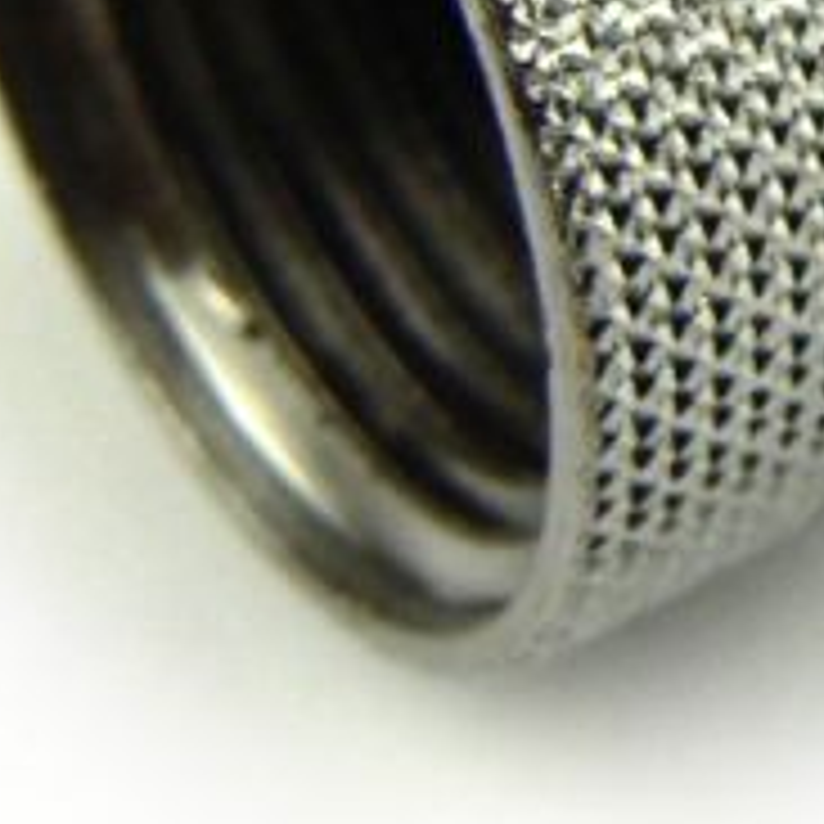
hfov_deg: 12.3
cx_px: 1009
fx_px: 3743
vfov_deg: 12.3
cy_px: -117
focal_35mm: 139
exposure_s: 1/160
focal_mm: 6
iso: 100
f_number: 5.6
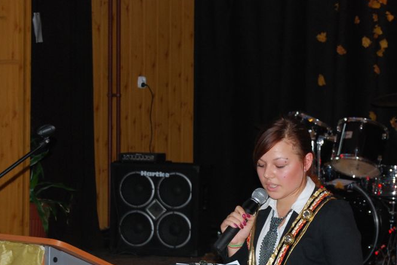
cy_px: 197
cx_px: 276
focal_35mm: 113
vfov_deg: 12.1
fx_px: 1246
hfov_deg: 18.0
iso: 640
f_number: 5.6
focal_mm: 50
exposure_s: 1/60
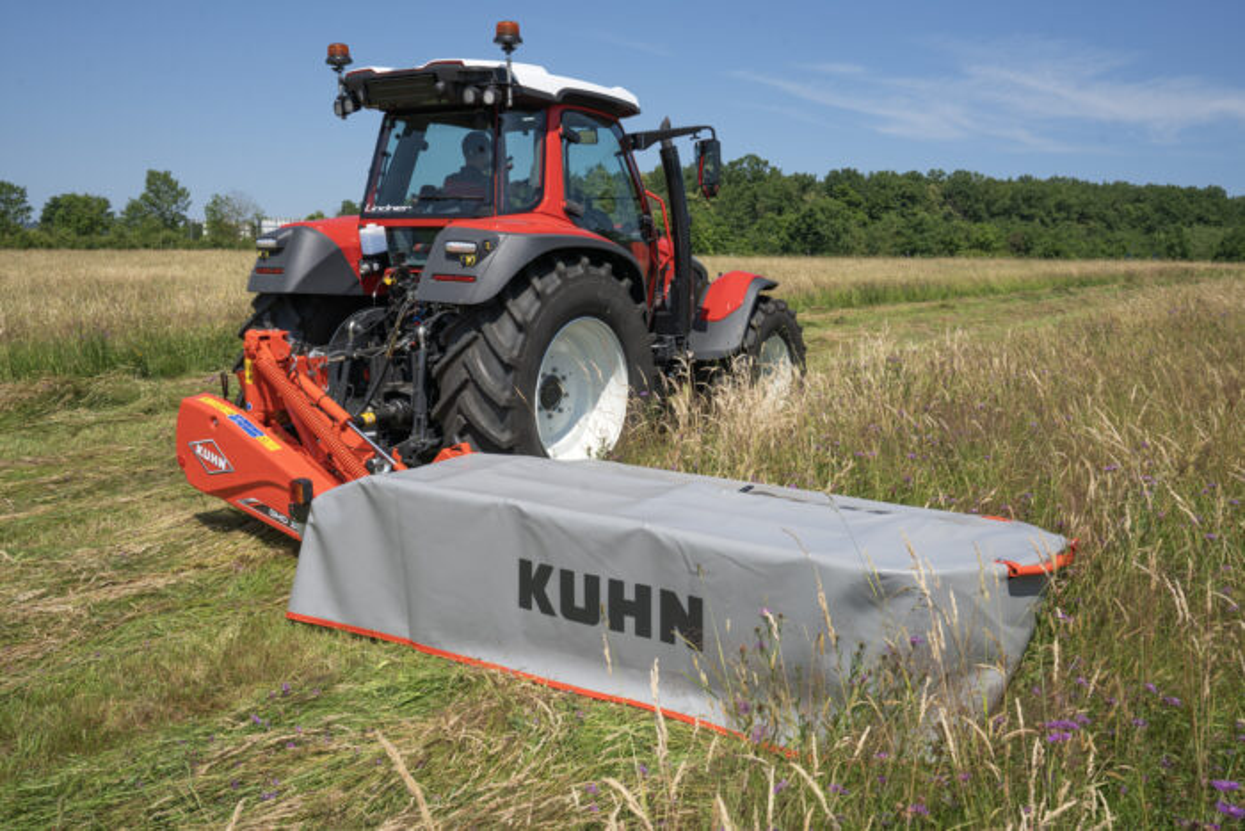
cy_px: 416
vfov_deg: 40.0
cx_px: 622
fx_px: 1141
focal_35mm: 33
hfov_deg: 57.2
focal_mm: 33
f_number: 10
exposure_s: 1/320
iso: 125
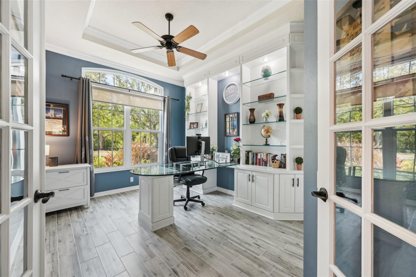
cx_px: 208
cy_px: 138
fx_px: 162
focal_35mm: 14
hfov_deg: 104.3
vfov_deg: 81.1
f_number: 8
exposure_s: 1/25
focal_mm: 14
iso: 400
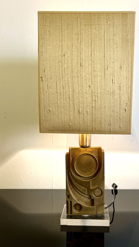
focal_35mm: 29
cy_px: 123
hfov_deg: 39.9
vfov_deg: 66.1
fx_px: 190
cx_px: 86
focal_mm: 5.7
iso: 100
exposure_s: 1/100
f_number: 1.5
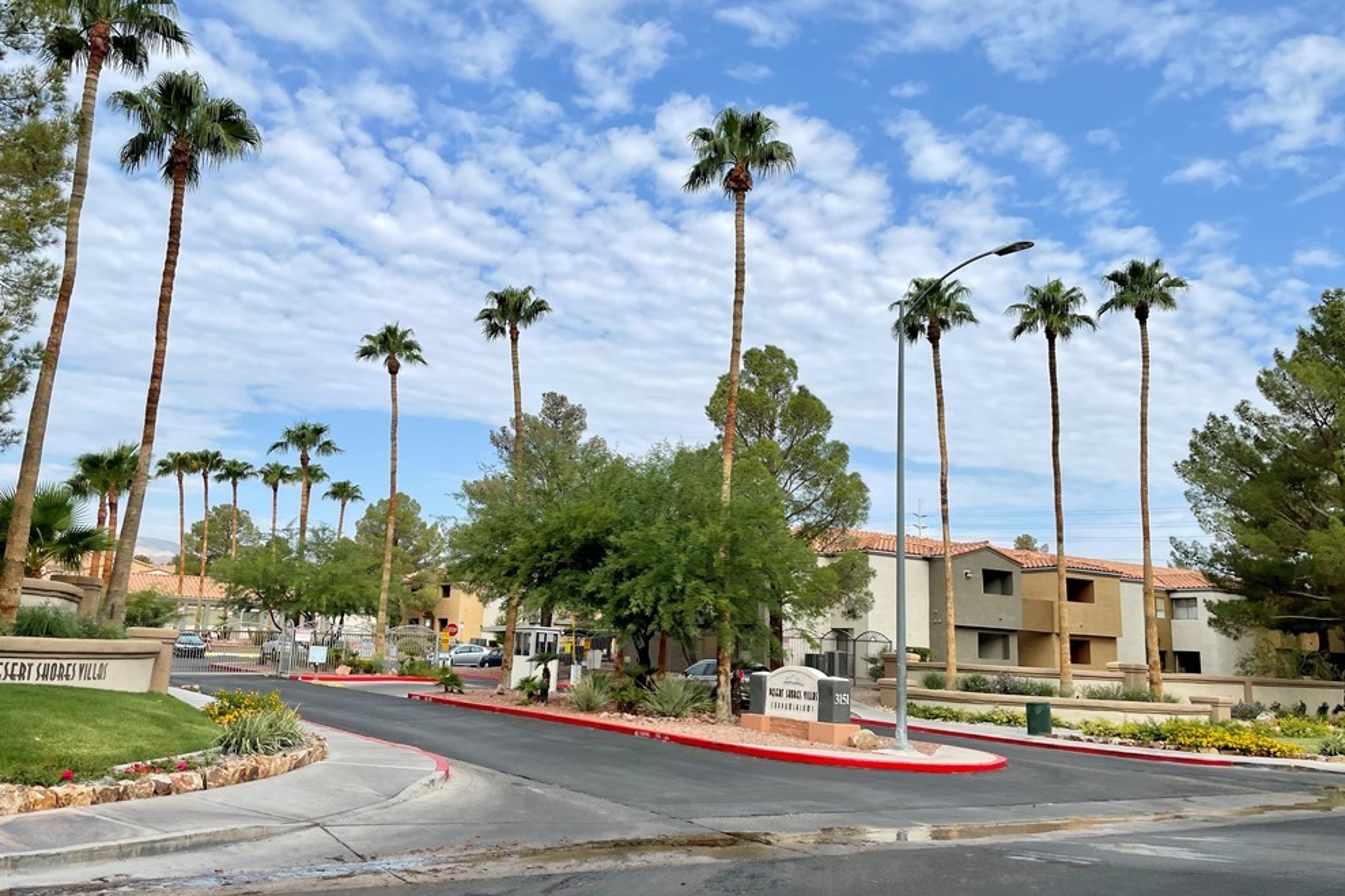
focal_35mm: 28
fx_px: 1046
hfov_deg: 65.5
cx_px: 673
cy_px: 477
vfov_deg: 46.4
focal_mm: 4.2
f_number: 1.6
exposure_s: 1/3300
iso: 32
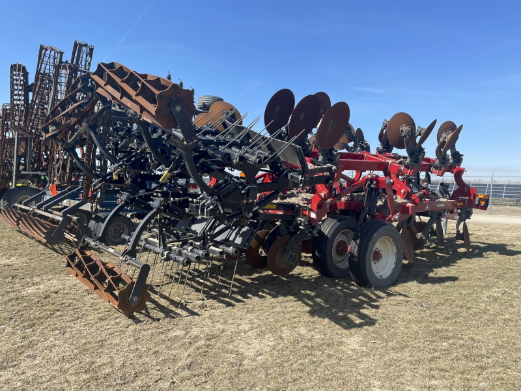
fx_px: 391
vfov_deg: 53.1
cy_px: 196
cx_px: 260
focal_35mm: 26
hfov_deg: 67.3
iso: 32
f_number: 1.6
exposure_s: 1/2174
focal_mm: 4.2
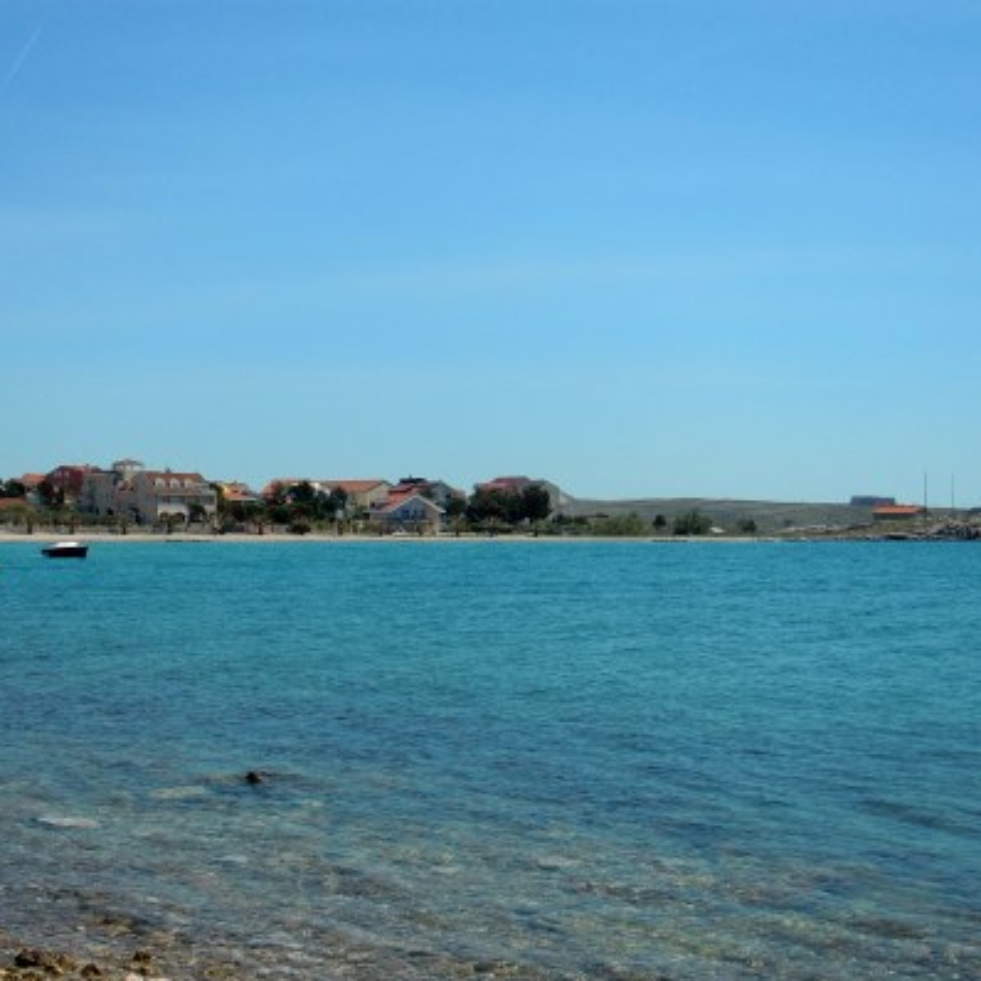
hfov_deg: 31.6
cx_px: 498
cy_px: 473
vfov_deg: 31.6
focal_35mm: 54
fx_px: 1731
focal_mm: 6.66
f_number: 8.9
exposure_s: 1/400
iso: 100
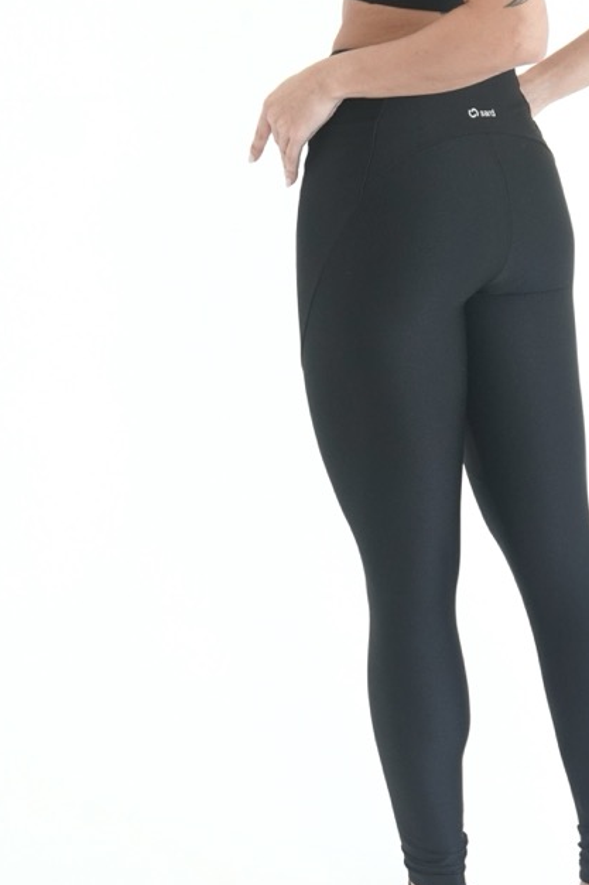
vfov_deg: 22.0
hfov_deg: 14.8
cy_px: 235
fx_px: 2259
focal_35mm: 92
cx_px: 448
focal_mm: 30
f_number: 5.6
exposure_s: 1/160
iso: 640
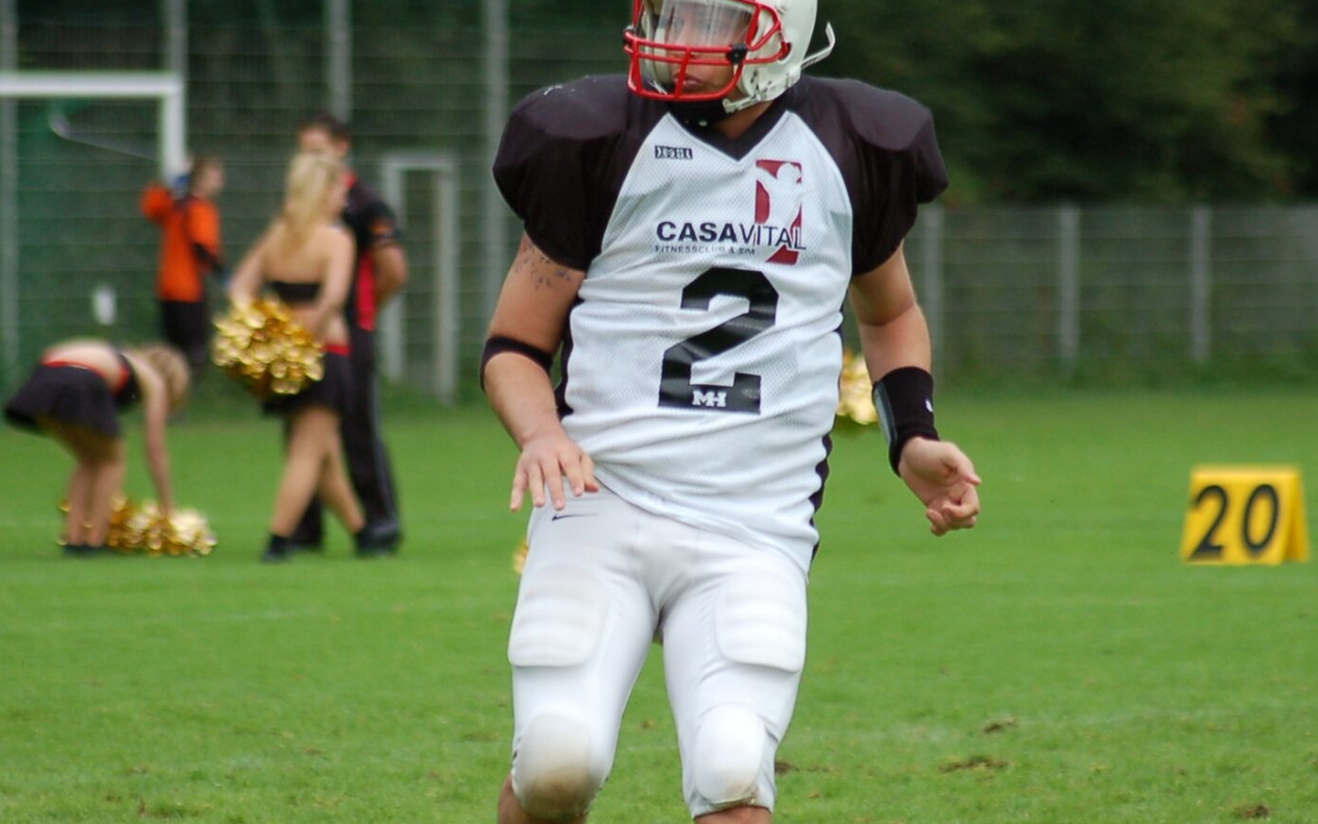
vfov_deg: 2.8
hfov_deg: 4.5
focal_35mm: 469
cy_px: 368
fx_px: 16842
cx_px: 669
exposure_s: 1/800
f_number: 5
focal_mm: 195
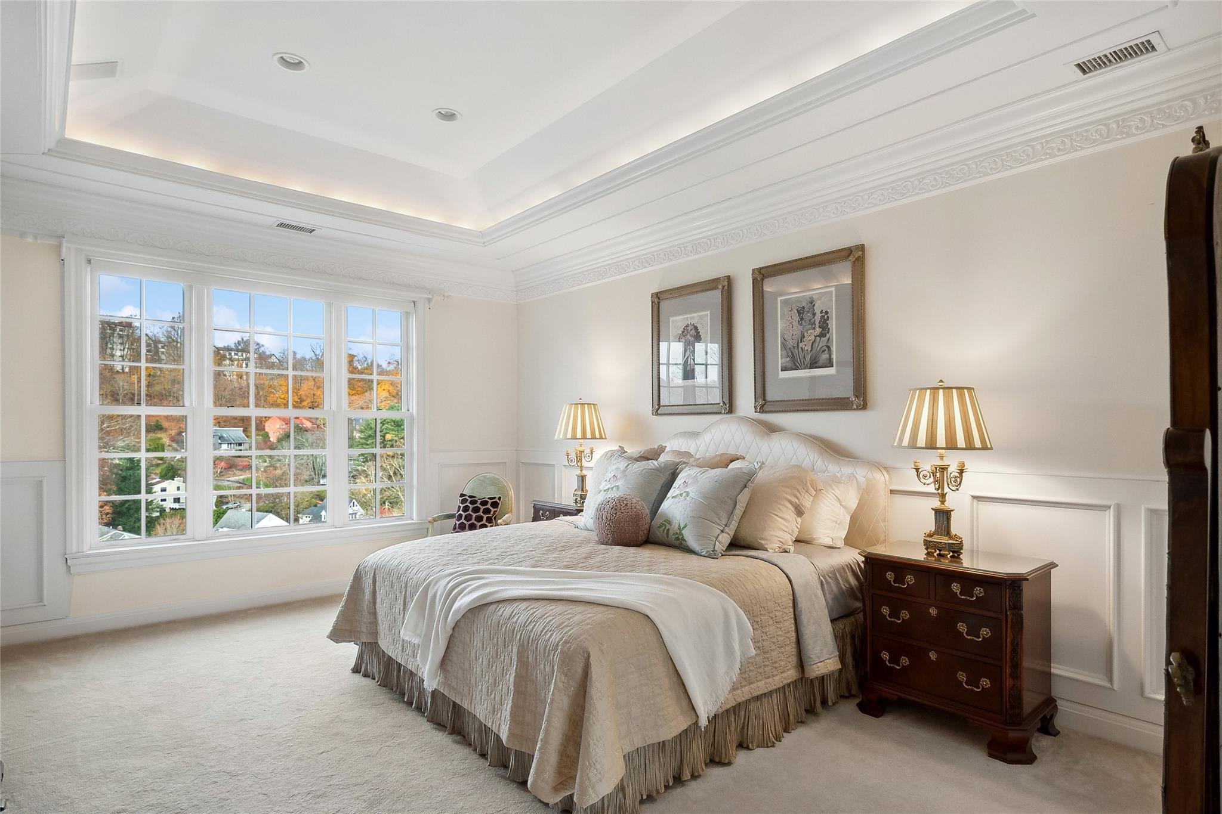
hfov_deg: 90.0
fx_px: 611
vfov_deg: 67.4
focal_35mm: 18
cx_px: 611
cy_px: 407
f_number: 8
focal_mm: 12
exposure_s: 1/50
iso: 1600
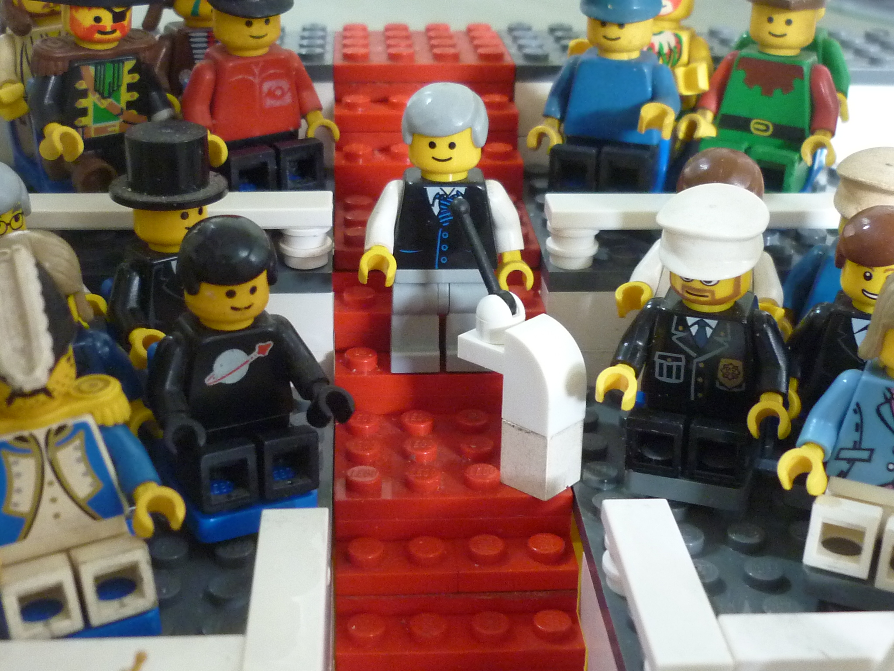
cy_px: 336
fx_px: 1291
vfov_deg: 29.1
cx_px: 447
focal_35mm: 50
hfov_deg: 38.2
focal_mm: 5.5
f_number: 2.8
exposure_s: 1/8
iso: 400
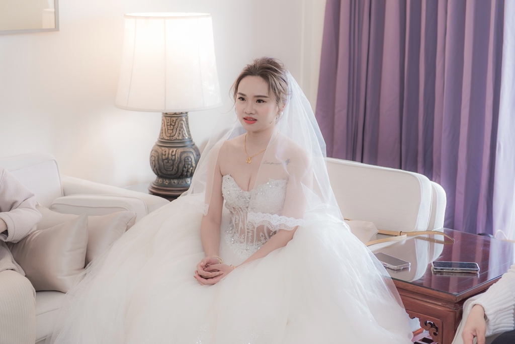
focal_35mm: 70
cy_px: 172
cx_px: 258
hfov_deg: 28.8
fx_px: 1002
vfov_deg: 19.5
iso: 1000
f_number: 3.2
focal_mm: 70
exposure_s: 1/200
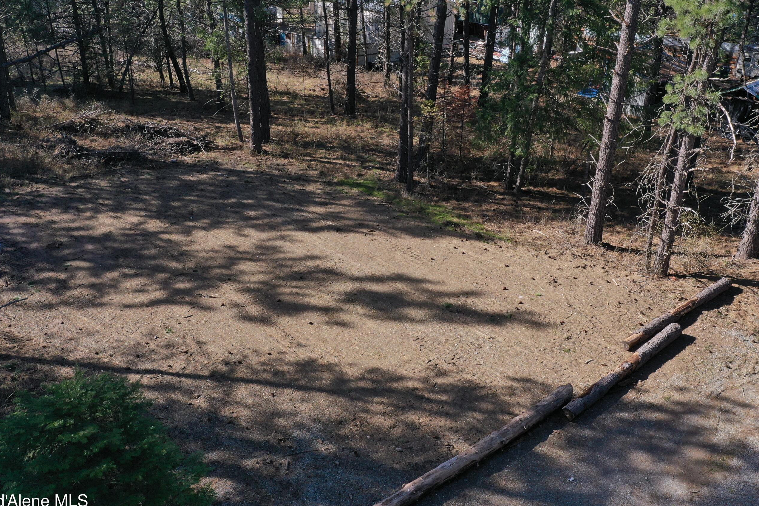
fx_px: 696
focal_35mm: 33
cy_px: 230
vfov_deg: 39.9
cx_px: 391
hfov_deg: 57.2
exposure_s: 1/320
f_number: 5
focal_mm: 10.26
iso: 100
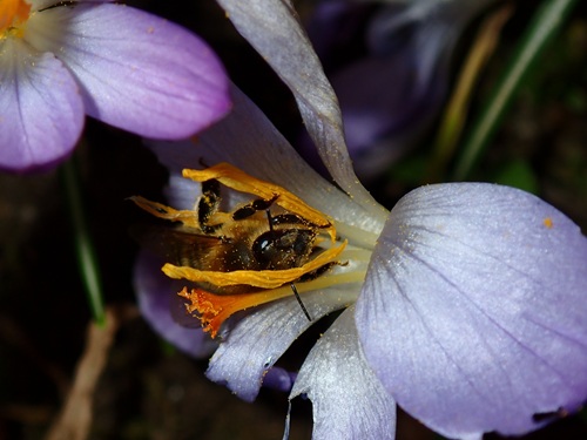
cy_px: 220
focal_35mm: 100
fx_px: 1696
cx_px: 294
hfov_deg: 19.6
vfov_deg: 14.8
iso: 200
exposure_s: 1/100
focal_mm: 18
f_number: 14
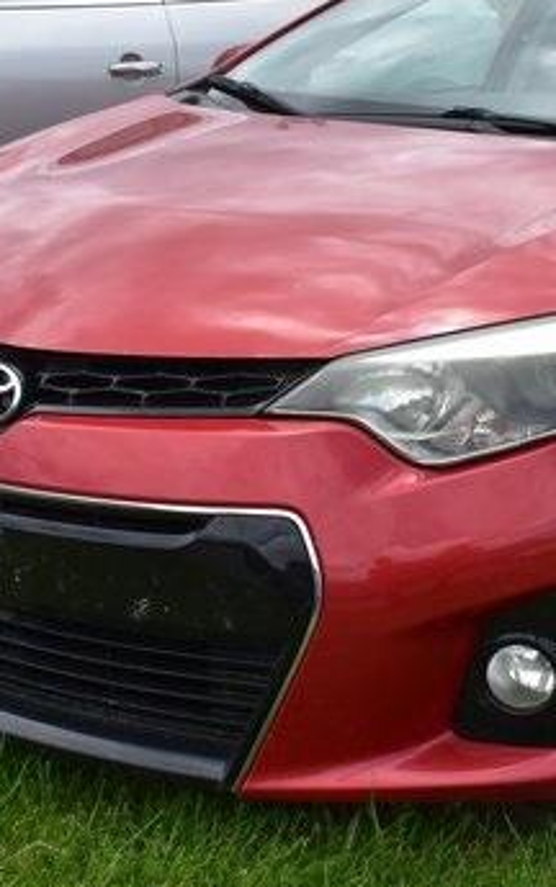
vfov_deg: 29.0
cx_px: 474
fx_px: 1718
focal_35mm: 71
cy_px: 405
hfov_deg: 18.2
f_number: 11
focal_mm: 25
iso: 400
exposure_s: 1/500
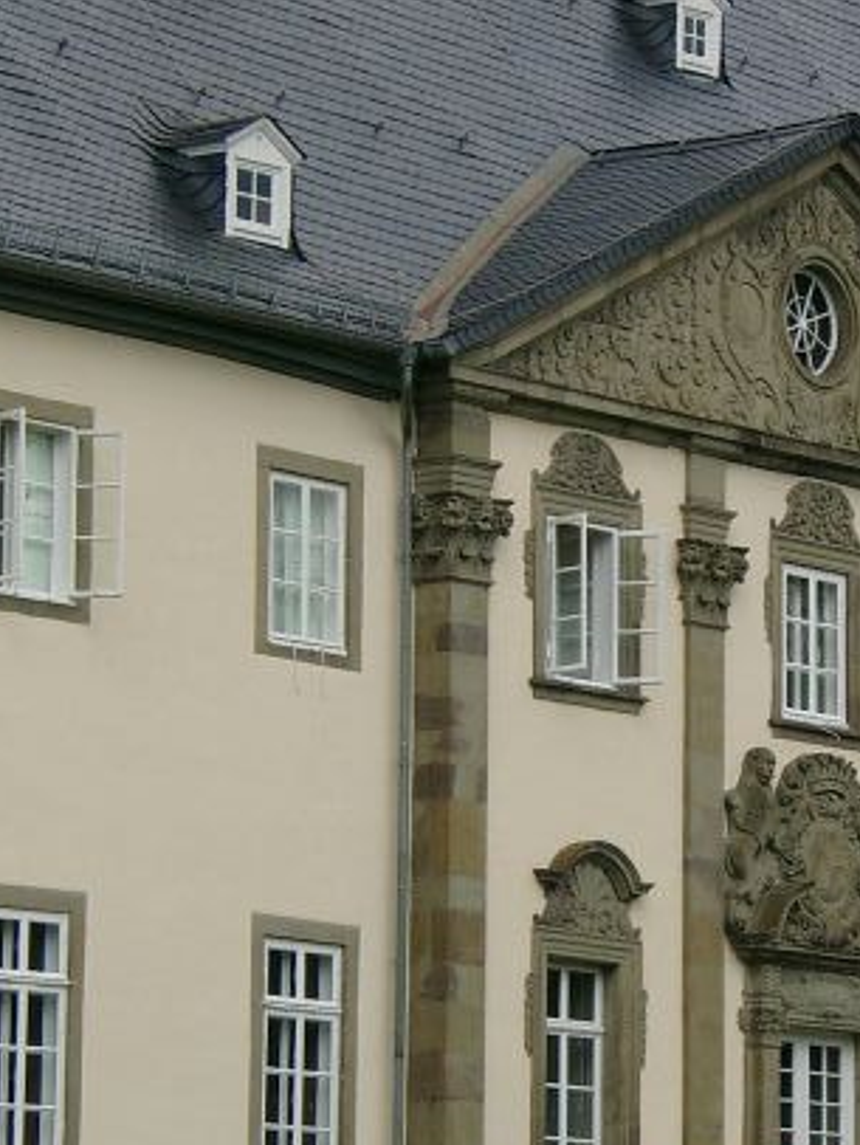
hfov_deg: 7.5
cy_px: 764
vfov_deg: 10.0
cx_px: 815
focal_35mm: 197
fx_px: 6519
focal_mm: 20.74
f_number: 4
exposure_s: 1/446
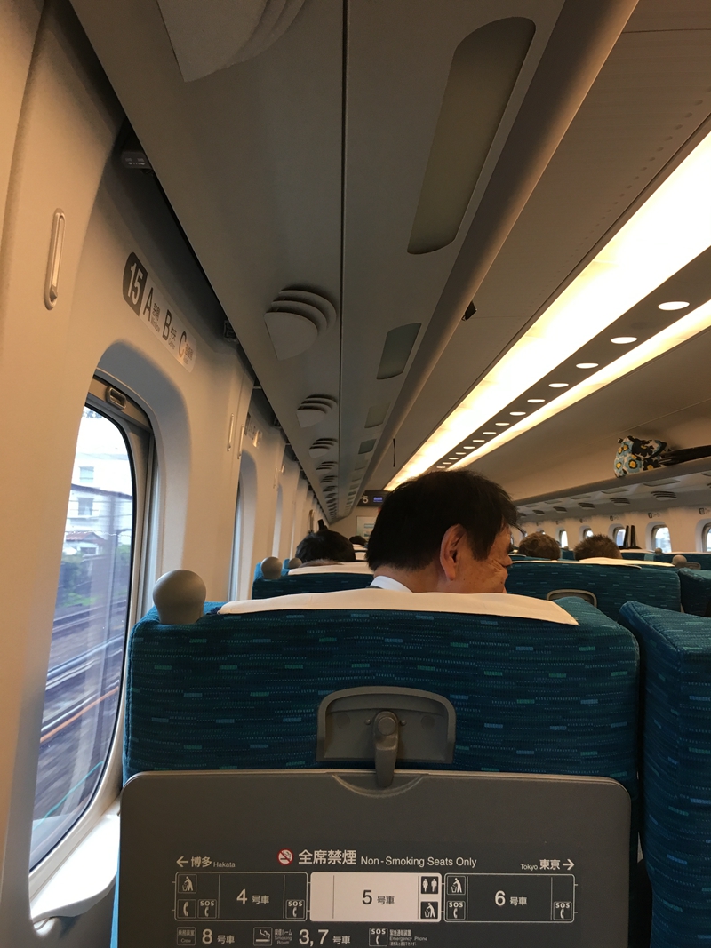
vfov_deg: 61.7
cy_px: 474
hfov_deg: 48.2
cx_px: 356
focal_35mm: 29
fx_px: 794
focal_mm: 4.15
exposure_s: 1/30
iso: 25
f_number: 2.2
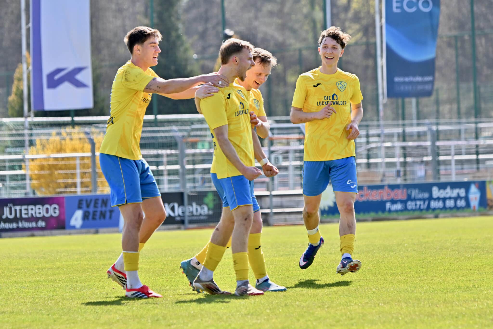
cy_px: 164
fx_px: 3012
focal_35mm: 220
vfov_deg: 6.2
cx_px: 246
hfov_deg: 9.4
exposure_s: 1/1600
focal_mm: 220
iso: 640
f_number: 5.3
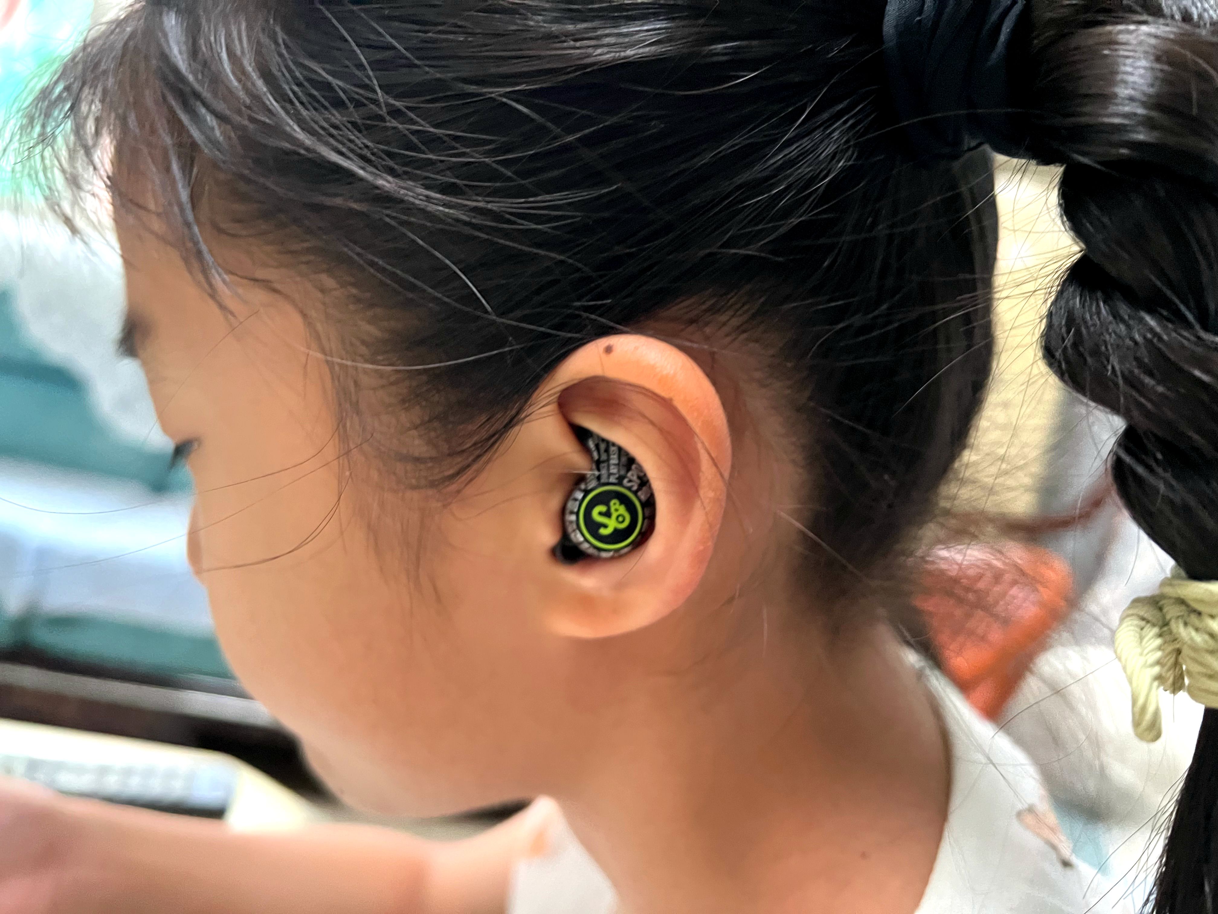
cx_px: 609
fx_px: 915
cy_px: 457
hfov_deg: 67.3
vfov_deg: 53.1
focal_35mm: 26
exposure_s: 1/37
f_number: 1.5
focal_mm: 5.7
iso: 640
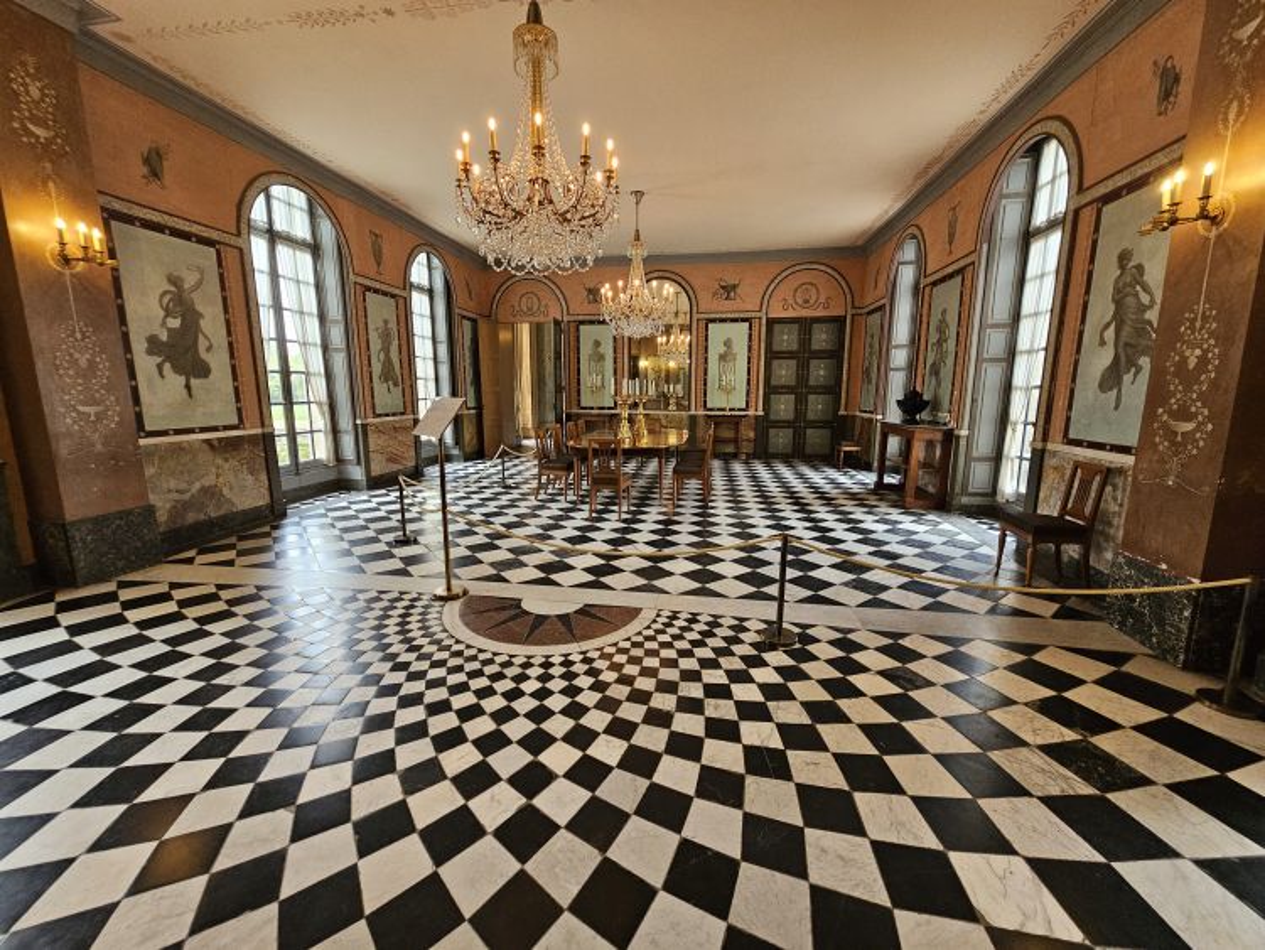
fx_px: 475
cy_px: 475
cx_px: 632
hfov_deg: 106.2
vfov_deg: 89.9
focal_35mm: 13
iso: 400
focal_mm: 2.2
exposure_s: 1/50
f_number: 2.2
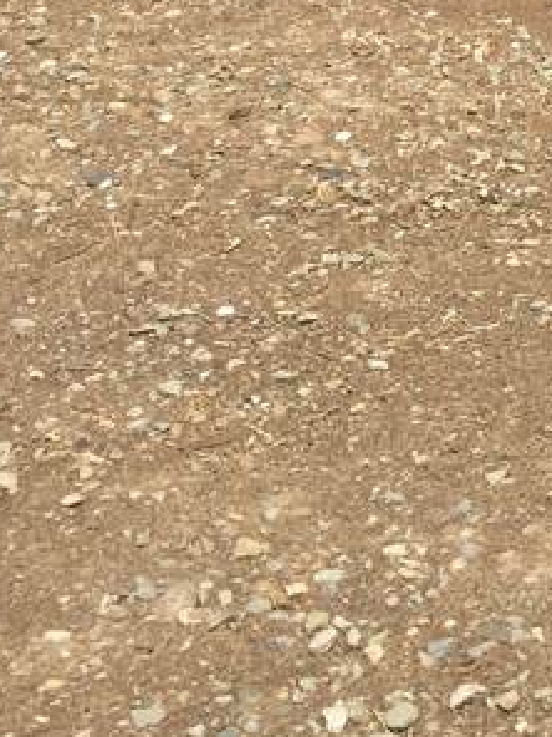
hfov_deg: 14.9
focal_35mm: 94
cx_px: 746
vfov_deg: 19.0
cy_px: -266
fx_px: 1999
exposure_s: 1/3968
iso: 32
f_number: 2.2
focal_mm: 4.15
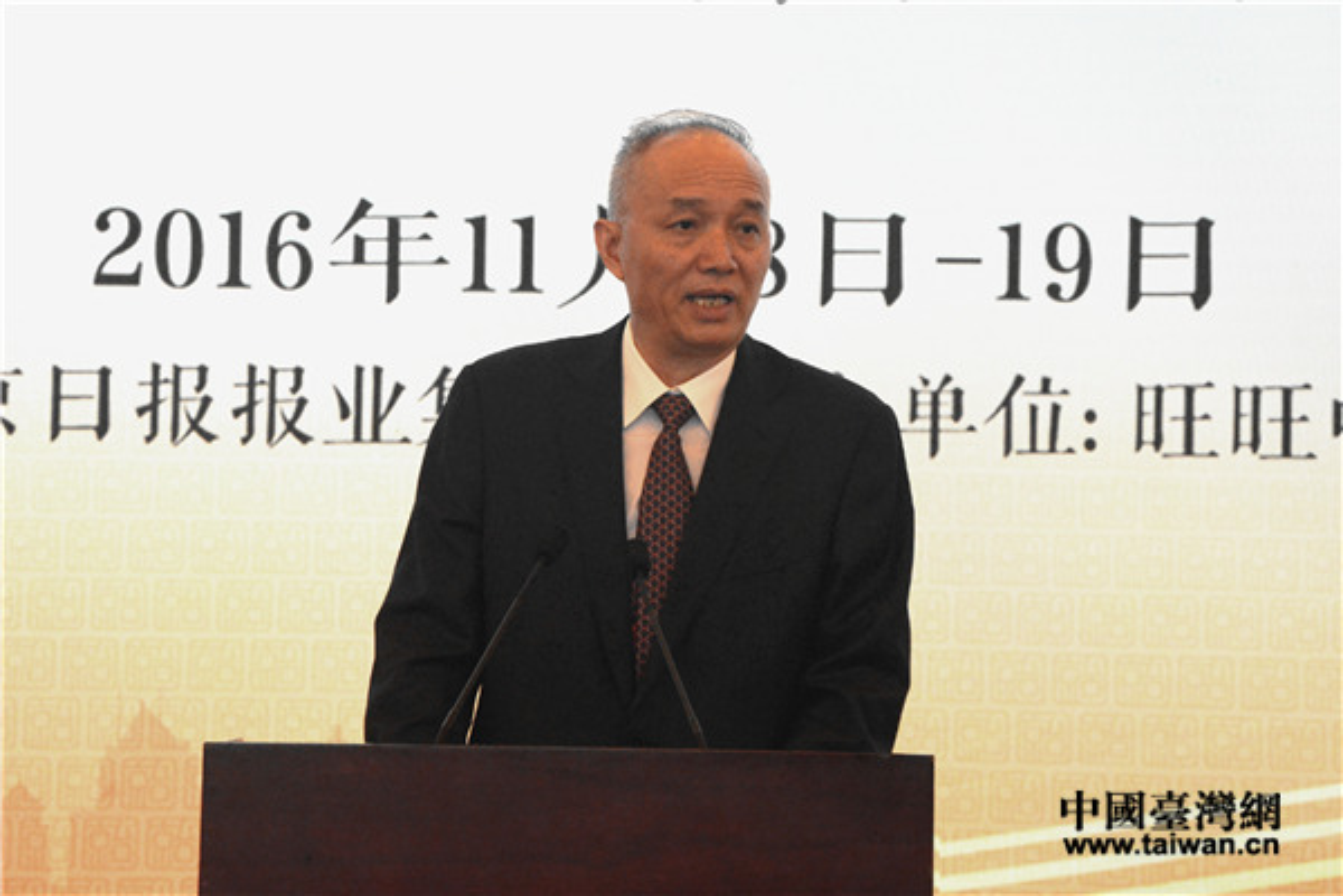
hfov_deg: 15.2
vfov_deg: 10.2
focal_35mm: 135
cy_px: 448
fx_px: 5036
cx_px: 672
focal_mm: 90
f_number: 6.3
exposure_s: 1/200
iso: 1250
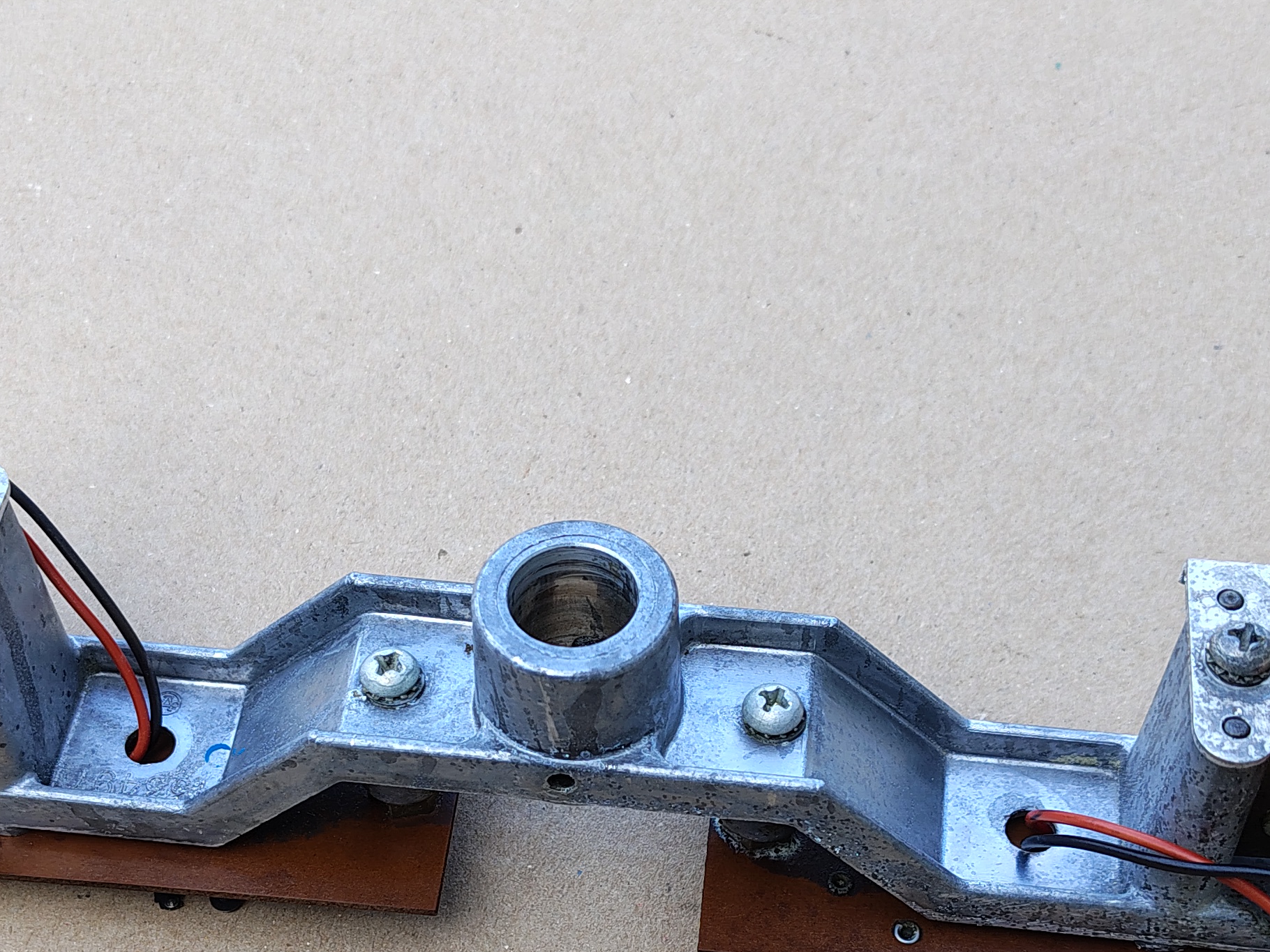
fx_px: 1981
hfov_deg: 35.5
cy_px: 783
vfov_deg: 26.5
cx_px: 608
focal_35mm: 54
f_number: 1.8
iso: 100
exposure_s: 1/330
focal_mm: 5.56
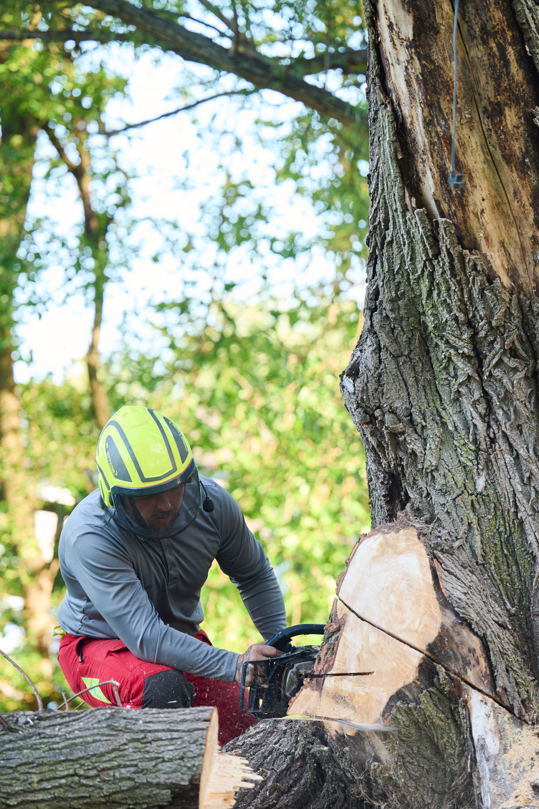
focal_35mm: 145
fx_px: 3256
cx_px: 363
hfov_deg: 9.5
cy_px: 402
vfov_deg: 14.2
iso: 140
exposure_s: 1/125
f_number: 2.8
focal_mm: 96
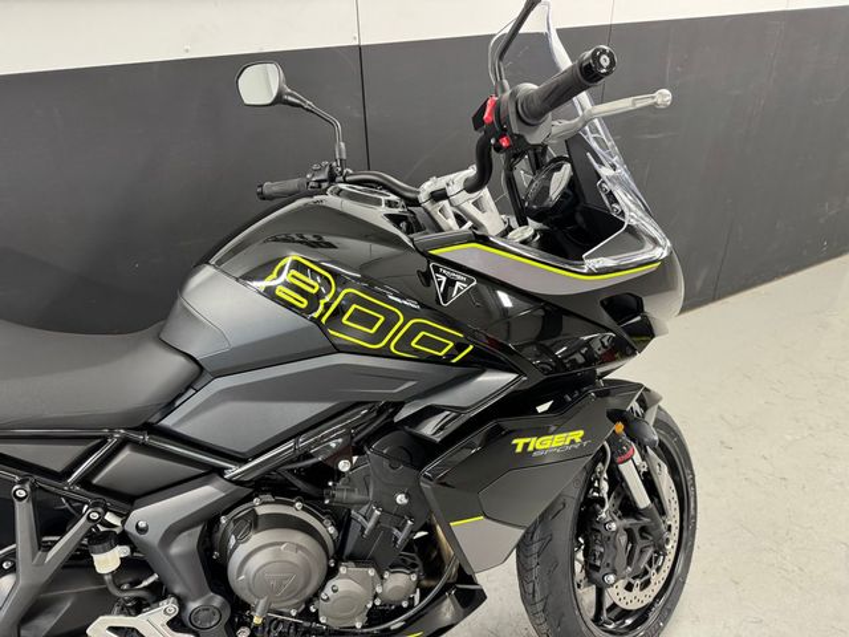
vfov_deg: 56.8
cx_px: 424
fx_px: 589
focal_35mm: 24
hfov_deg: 71.6
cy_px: 318
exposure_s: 1/50
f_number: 1.78
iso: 320
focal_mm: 6.76
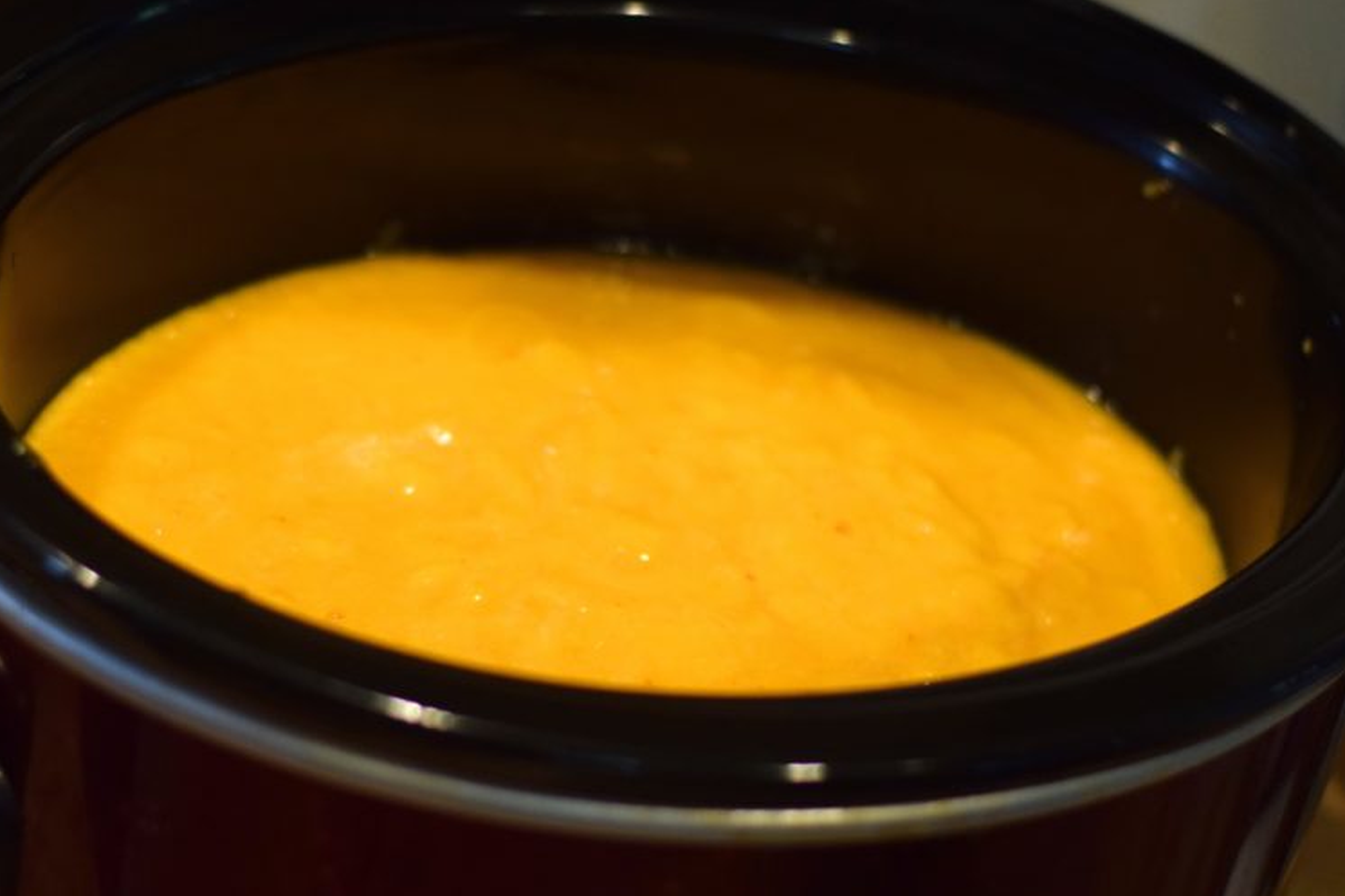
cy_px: 522
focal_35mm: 103
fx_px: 3847
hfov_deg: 19.8
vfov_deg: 13.3
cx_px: 563
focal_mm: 50
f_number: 1.8
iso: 800
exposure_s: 1/500
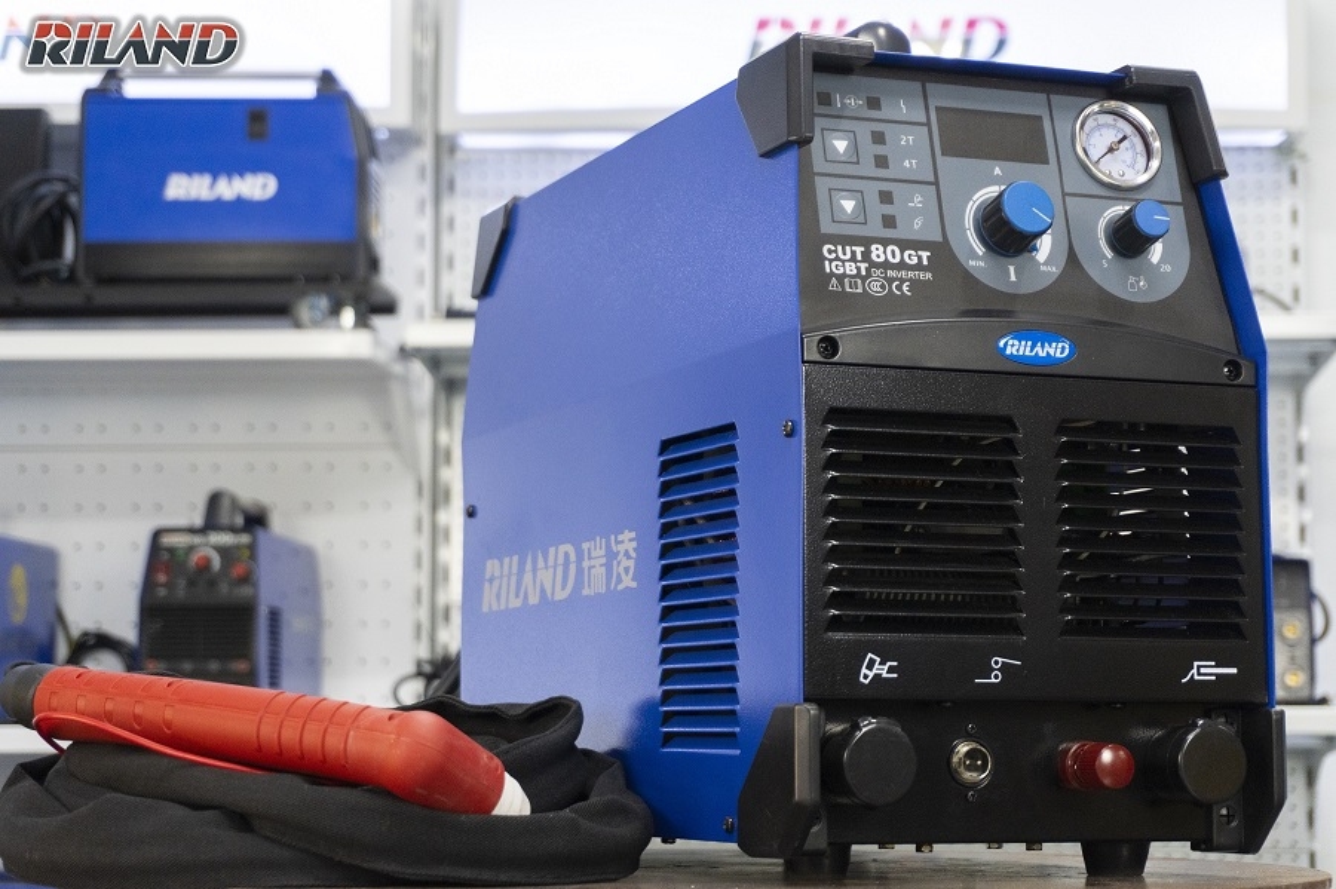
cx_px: 668
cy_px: 444
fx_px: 2782
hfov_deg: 27.0
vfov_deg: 18.2
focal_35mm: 75
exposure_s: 1/80
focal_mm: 50
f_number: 5.6
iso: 2000
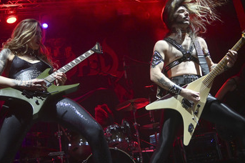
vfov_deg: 29.2
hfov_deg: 42.8
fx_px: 313
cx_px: 114
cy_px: 76
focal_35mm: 46
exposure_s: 1/250
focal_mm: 35
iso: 4000
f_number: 4
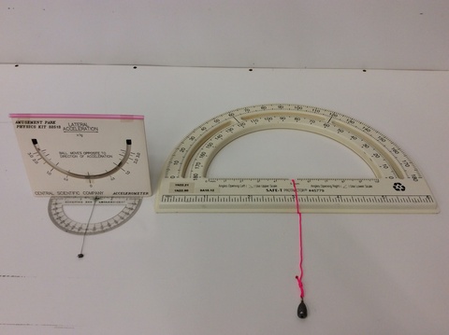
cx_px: 224
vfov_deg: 44.1
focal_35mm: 32
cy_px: 168
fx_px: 415
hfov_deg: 56.9
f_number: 2.4
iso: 40
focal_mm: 3.3
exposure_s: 1/30
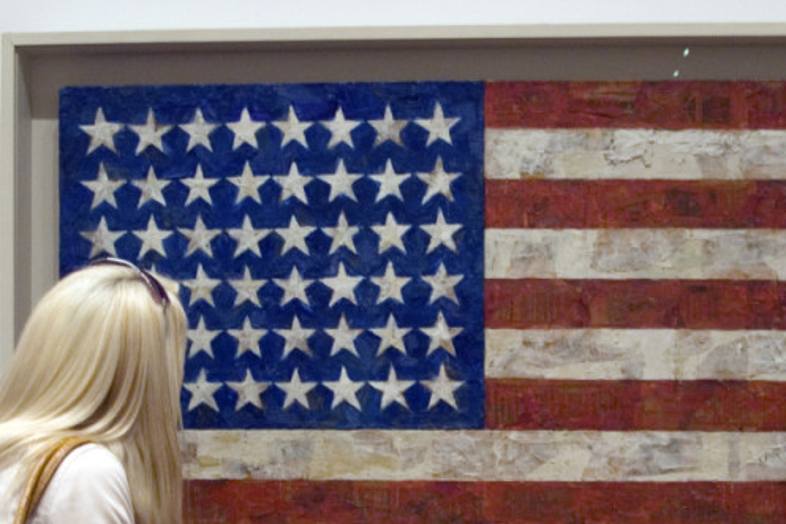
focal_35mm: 75
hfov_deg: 27.0
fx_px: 1633
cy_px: 415
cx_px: 455
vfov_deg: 18.1
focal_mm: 31
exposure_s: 1/20
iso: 800
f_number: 4.5
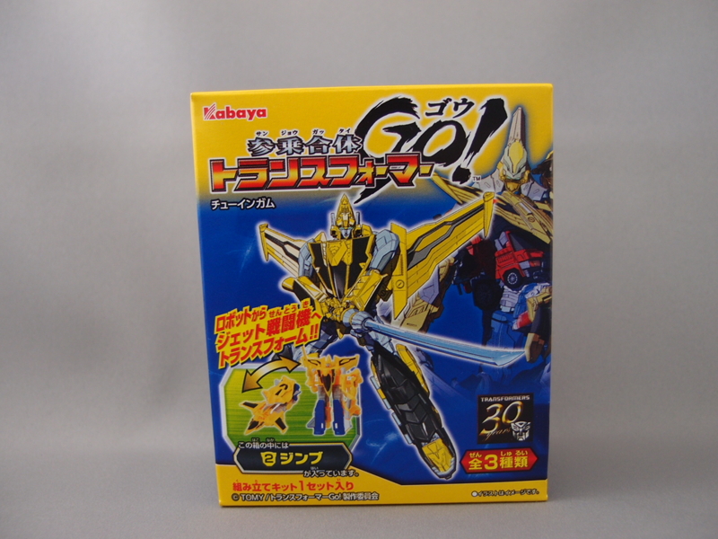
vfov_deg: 49.7
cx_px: 359
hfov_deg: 63.4
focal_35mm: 28
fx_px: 581
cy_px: 270
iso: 100
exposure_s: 1/13
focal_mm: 6
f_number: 1.8
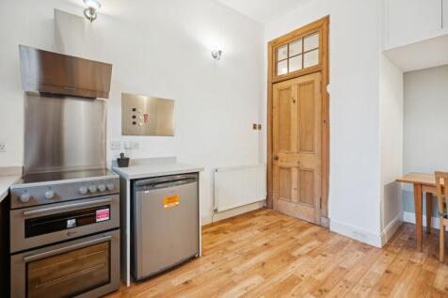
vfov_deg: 73.7
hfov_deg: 96.8
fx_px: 199
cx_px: 224
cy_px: 149
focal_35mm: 16
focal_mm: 16
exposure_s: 1/30
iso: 800
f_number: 4
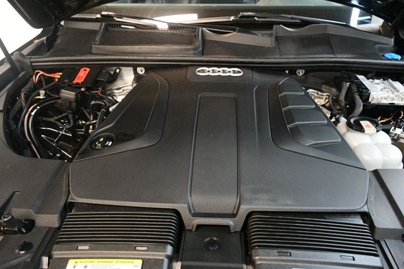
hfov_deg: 67.4
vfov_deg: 47.9
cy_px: 134
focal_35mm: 27
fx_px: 303
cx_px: 202
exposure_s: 1/60
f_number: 3.5
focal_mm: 18
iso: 4500
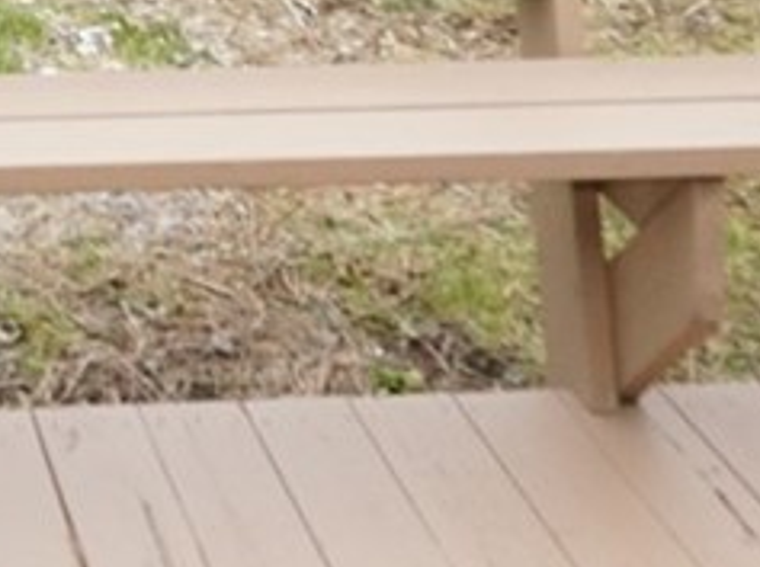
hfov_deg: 19.4
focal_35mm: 91
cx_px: -298
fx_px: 1995
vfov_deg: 13.4
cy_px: -637
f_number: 4
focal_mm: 14
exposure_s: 1/8000
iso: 3200
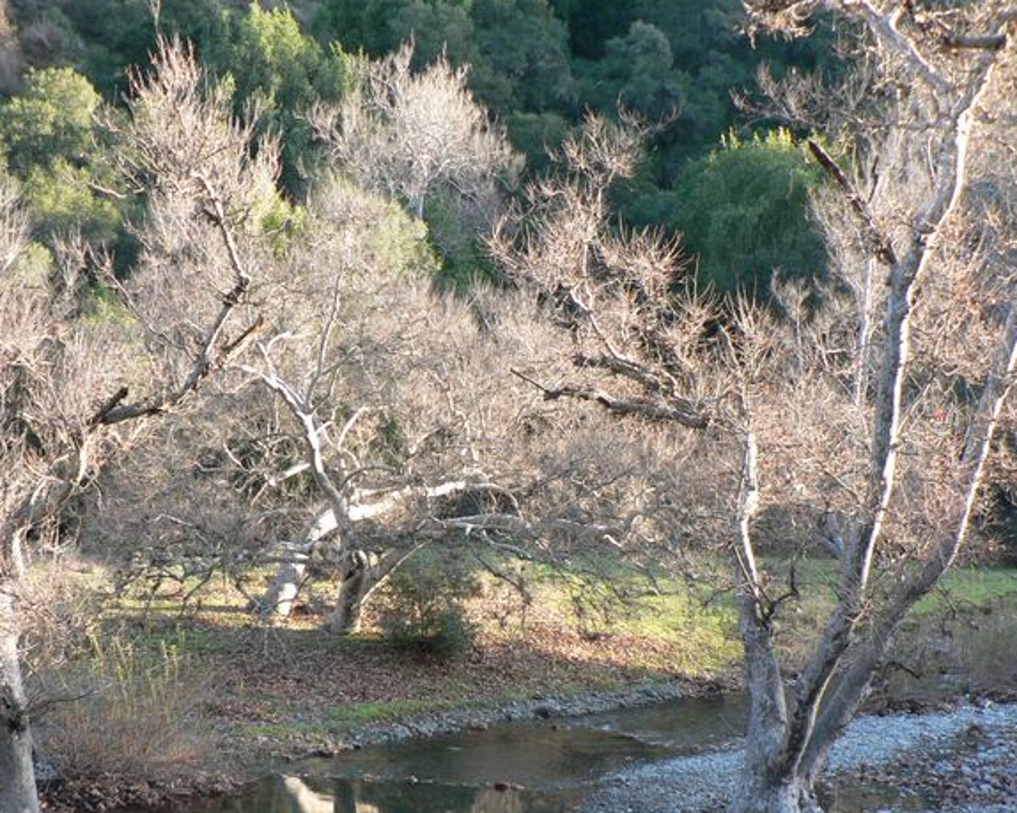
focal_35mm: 49
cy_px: 510
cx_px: 390
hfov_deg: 37.8
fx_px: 1475
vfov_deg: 30.7
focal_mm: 6
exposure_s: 1/50
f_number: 2.8
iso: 80
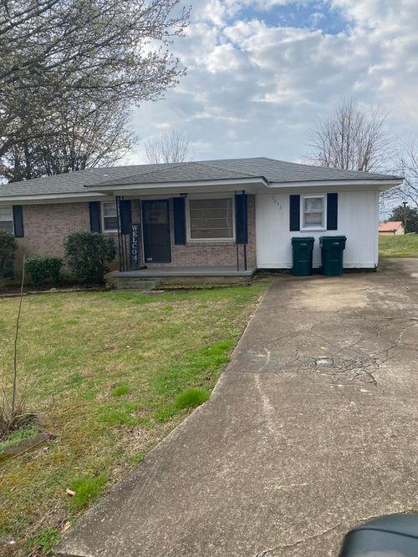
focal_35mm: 26
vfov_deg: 67.3
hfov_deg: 53.0
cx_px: 209
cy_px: 278
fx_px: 419
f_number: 1.8
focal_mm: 4.25
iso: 32
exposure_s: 1/1377
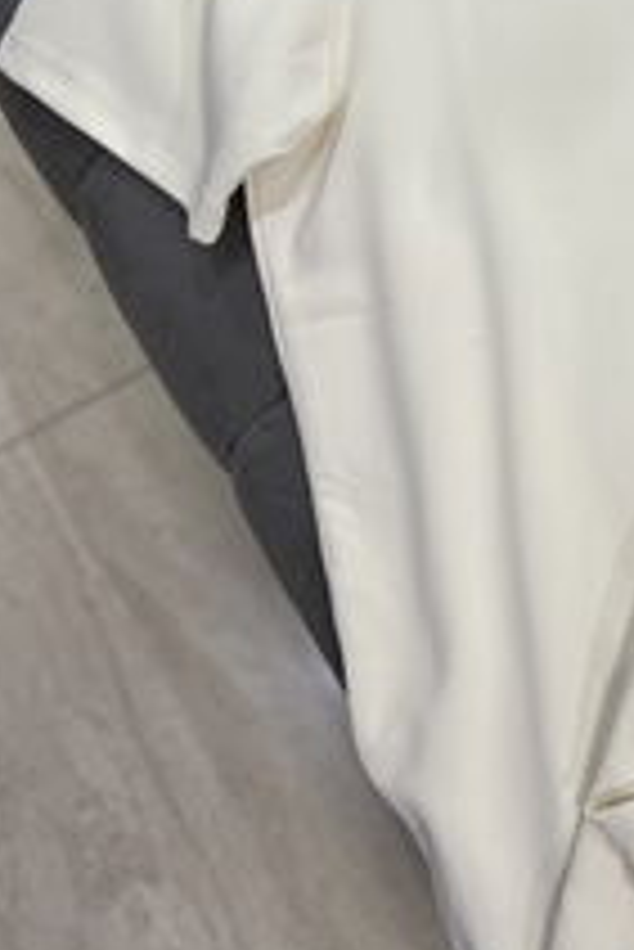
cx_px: 863
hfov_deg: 19.6
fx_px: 1661
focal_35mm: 63
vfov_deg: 31.6
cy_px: 304
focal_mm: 6.76
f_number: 1.78
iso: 125
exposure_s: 1/100
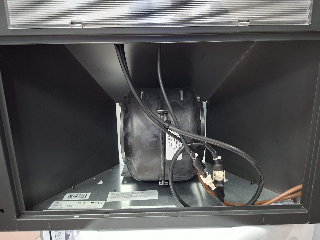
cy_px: 120
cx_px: 160
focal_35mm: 23
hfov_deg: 73.9
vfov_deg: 58.9
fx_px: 213
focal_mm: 5.54
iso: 400
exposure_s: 1/25
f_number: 1.8
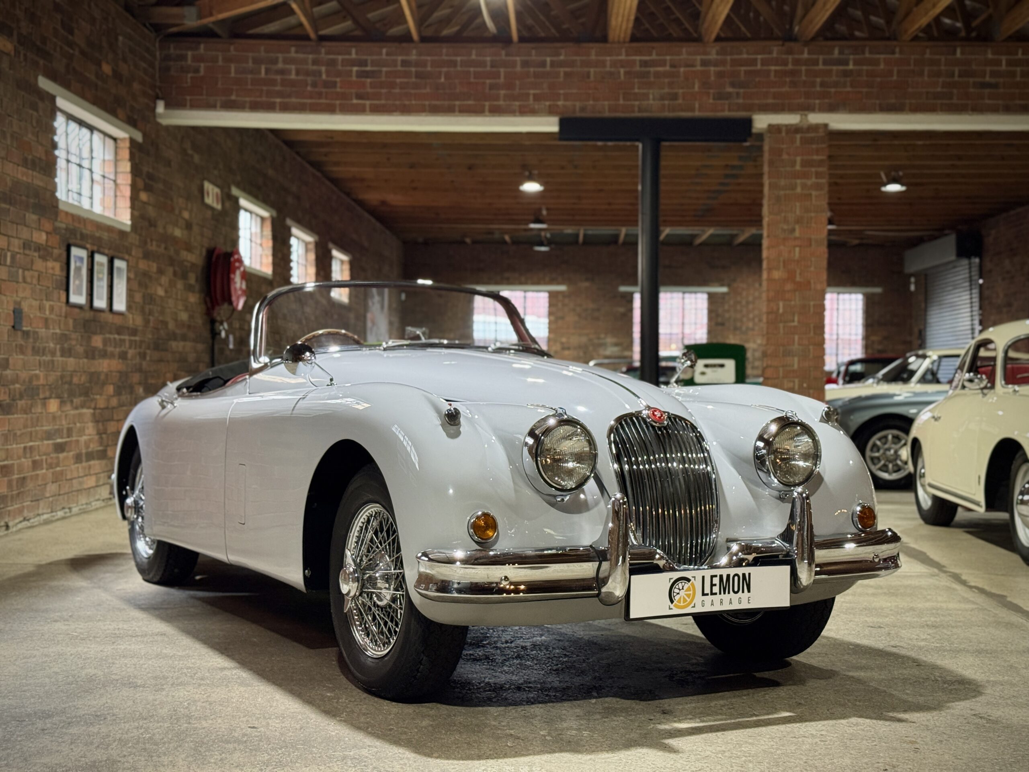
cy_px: 386
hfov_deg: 39.7
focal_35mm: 48
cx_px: 514
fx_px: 1427
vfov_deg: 30.3
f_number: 1.78
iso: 250
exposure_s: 1/50
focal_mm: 6.76
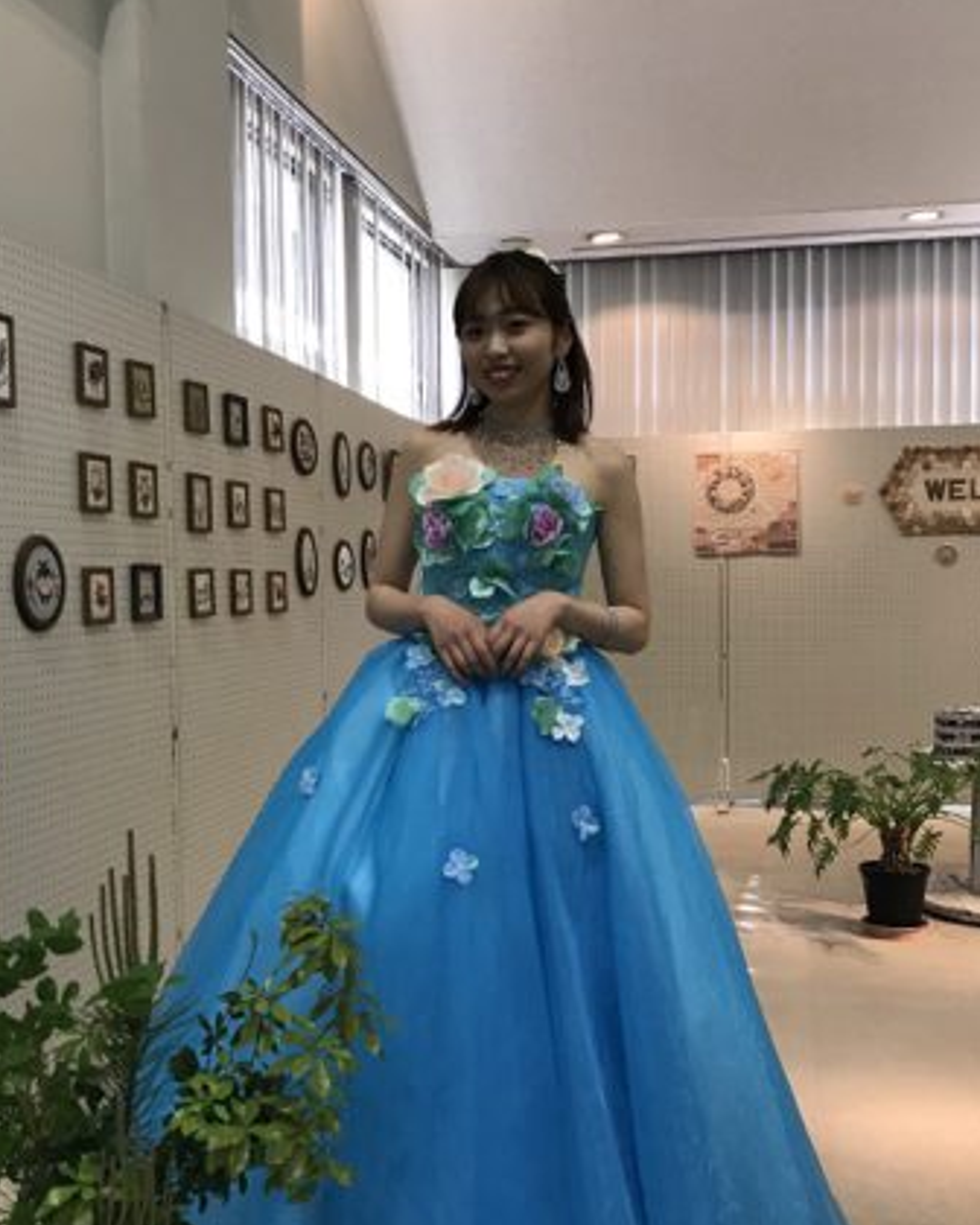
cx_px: 481
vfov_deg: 46.8
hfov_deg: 38.2
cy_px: 677
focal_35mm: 39
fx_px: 1414
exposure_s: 1/30
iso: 32
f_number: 1.8
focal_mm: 3.99
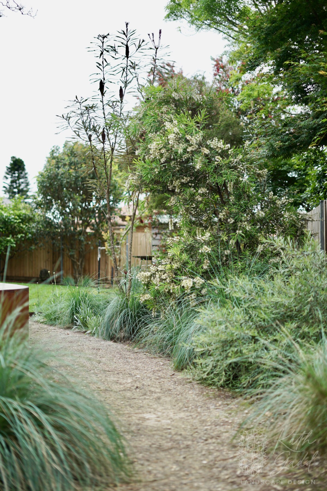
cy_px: 246
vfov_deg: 39.6
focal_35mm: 50
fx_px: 681
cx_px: 164
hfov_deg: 27.0
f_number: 1.8
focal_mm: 50
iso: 125
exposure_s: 1/1600
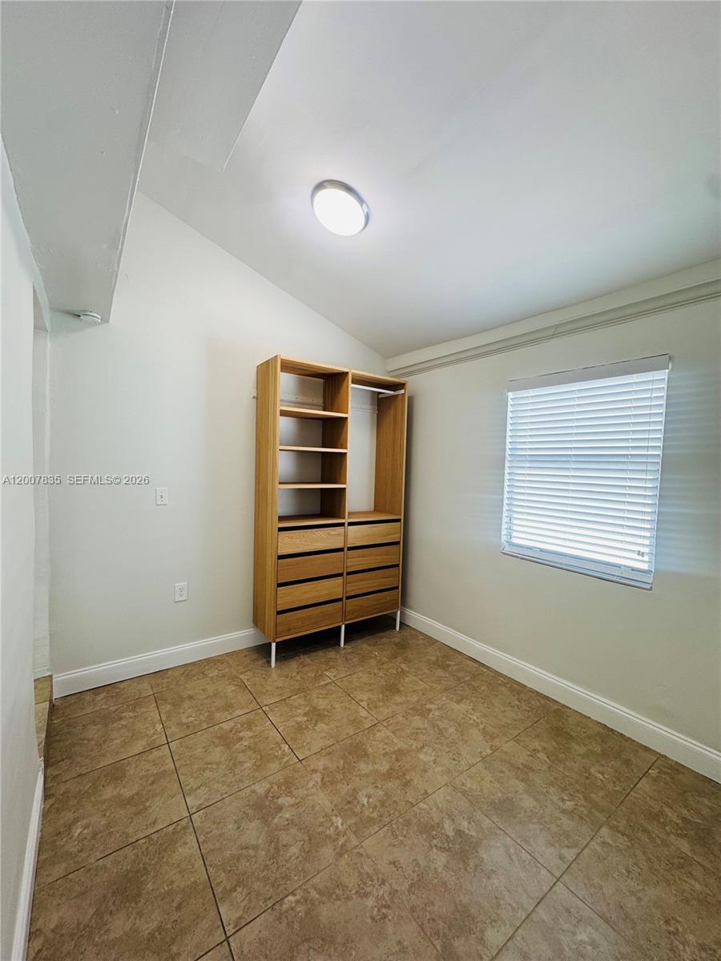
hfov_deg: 85.7
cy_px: 480
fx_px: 389
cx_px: 360
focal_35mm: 14
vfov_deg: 102.1
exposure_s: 1/62
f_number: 2.2
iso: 100
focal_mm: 2.22
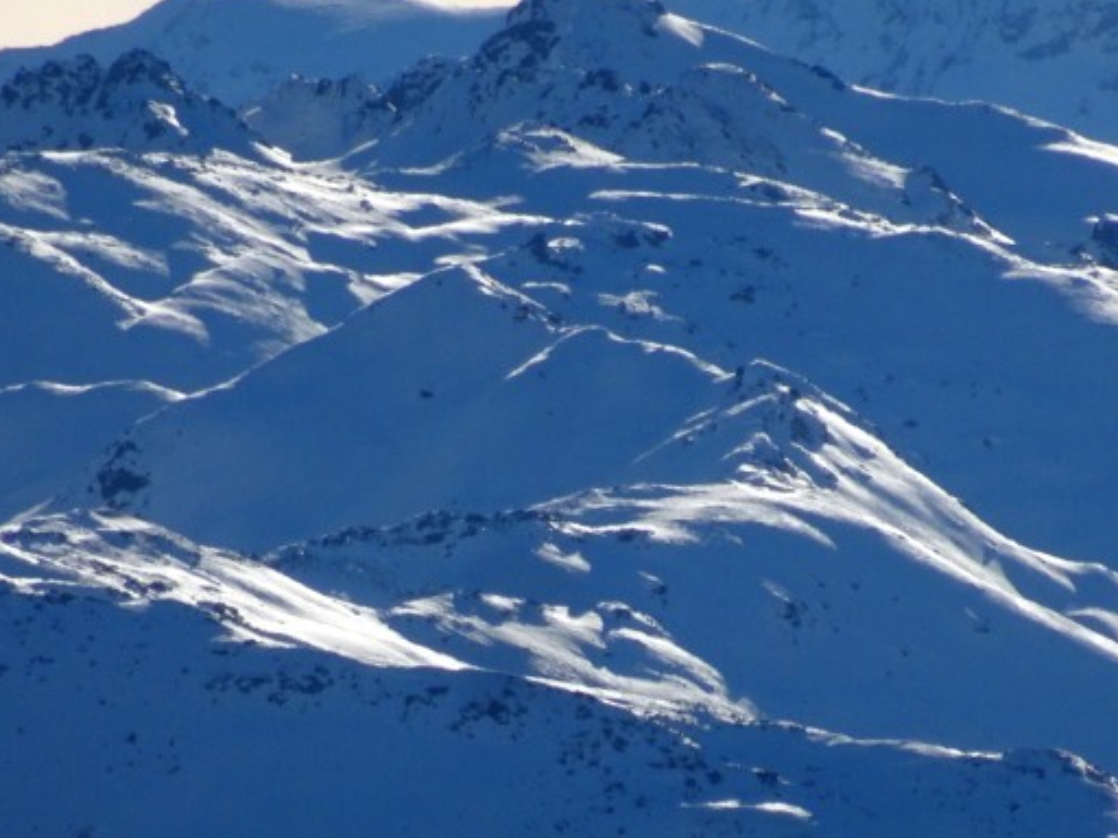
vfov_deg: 1.0
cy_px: 362
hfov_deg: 1.4
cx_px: 860
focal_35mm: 1441
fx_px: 46540
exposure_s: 1/800
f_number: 6.4
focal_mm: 123
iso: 80
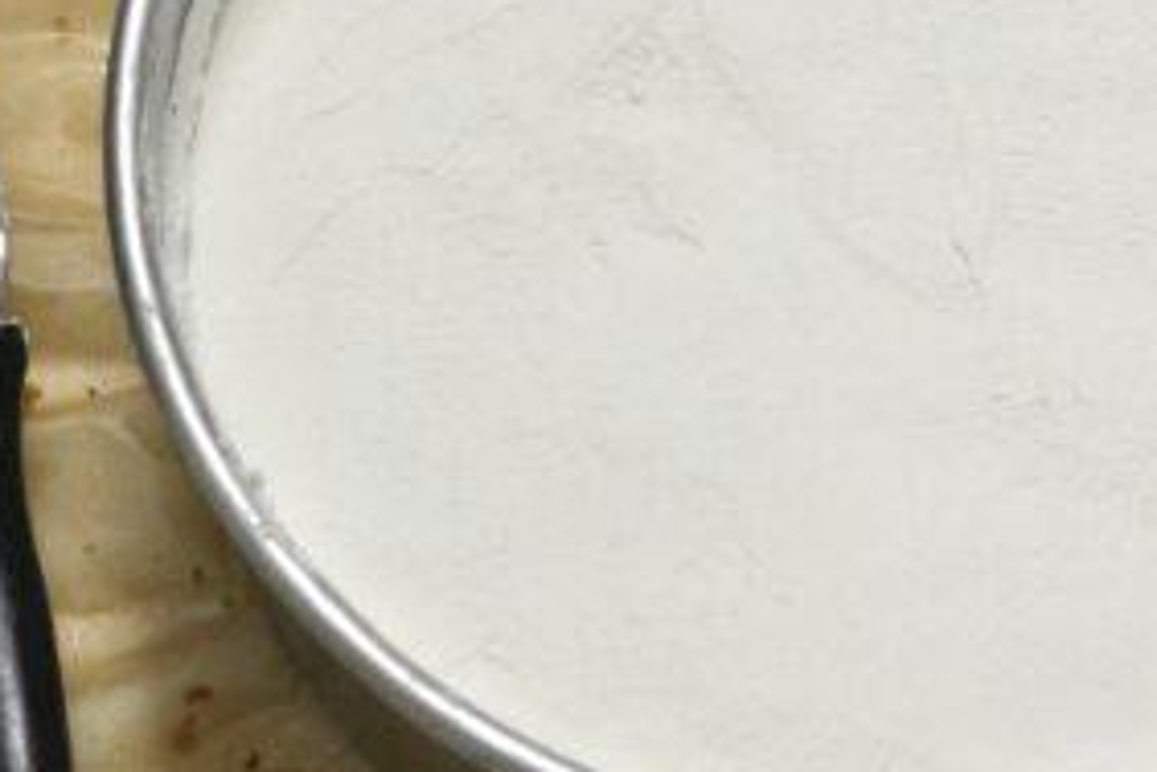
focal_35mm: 102
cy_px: 181
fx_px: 3278
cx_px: 919
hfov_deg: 19.8
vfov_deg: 13.4
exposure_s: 1/60
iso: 640
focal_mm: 32
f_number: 4.8
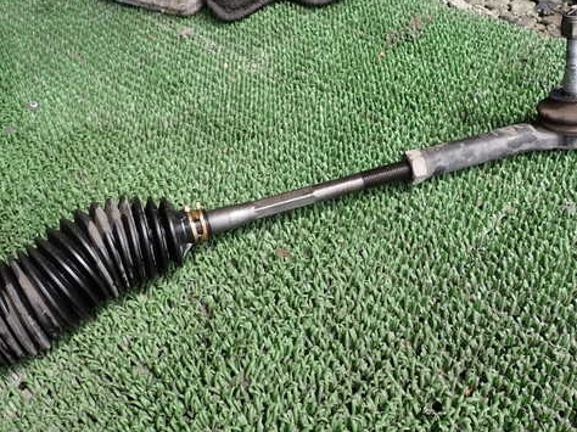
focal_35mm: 38
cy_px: 240
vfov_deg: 37.6
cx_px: 269
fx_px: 633
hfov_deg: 49.0
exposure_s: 1/160
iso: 100
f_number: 3.2
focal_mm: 5.4
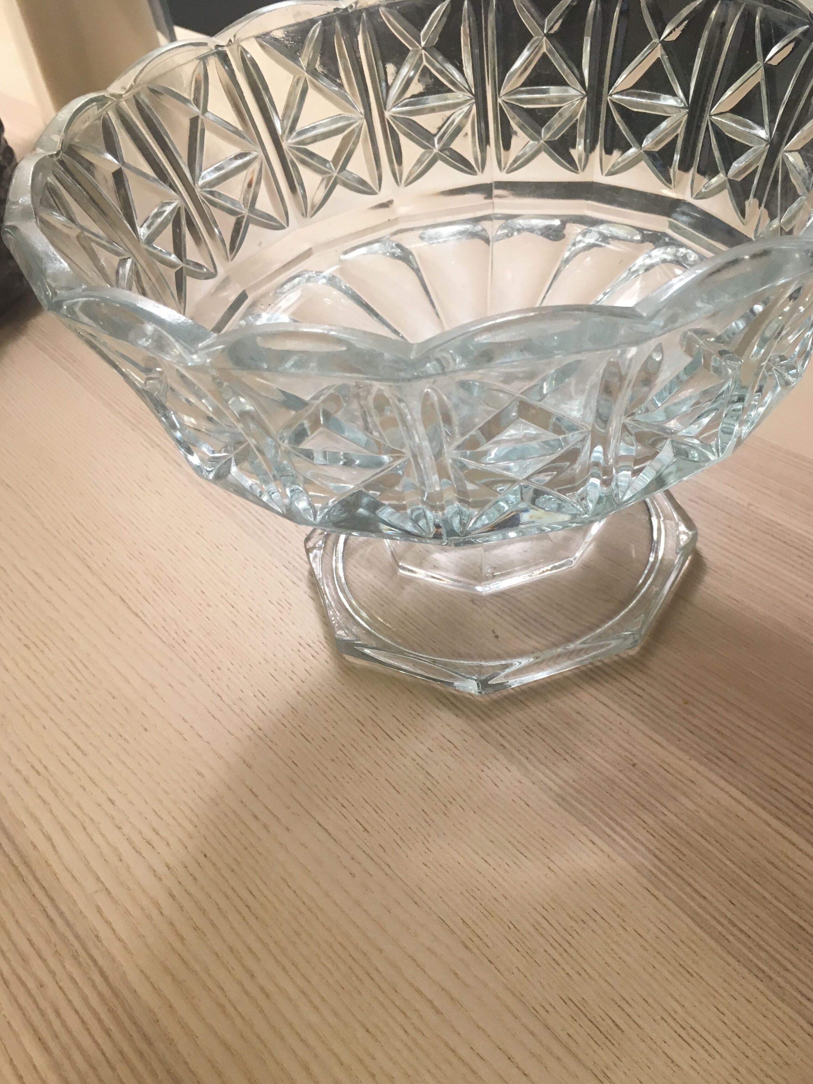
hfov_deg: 41.7
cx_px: 465
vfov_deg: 53.7
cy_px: 630
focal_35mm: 34
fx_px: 1065
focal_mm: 4.15
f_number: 2.2
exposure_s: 1/33
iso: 50
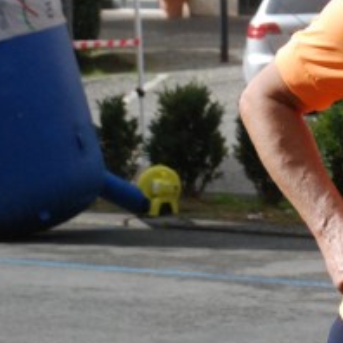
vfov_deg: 8.7
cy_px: 53
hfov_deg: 8.5
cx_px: 504
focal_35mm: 201
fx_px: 2253
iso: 1000
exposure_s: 1/2000
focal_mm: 52
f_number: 8
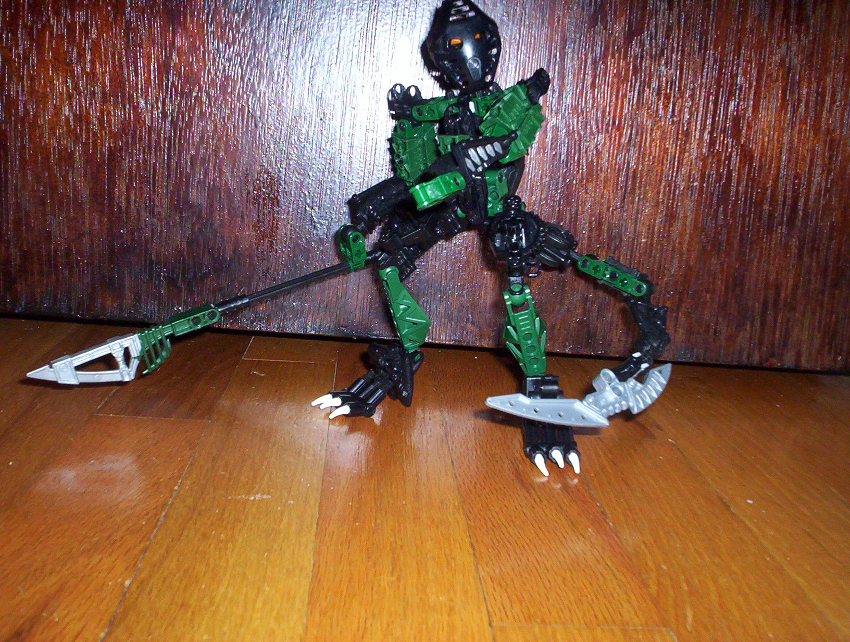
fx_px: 935
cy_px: 321
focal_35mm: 38
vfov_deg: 37.9
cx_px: 425
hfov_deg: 48.9
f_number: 4.5
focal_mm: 4.99
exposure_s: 1/60
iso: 140
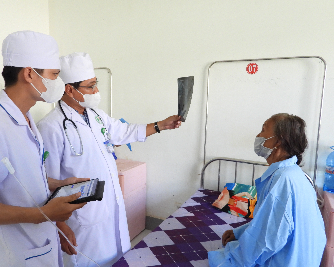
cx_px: 156
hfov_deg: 66.0
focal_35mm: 26
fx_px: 257
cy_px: 130
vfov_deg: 54.9
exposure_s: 1/80
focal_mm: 4.3
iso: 400
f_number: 2.8
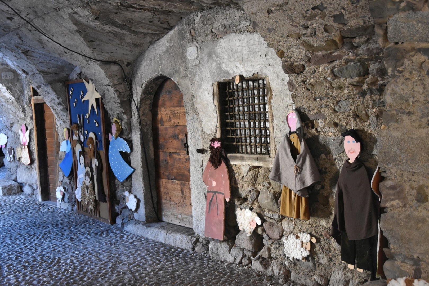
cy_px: 143
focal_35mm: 48
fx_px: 572
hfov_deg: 41.1
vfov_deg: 28.1
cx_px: 214
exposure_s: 1/50
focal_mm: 32
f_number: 4.2
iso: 2200
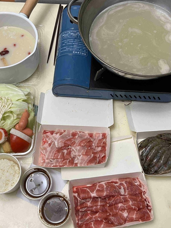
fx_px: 263
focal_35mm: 40
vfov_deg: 46.8
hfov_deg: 35.9
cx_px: 77
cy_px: 105
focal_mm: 5.7
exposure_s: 1/60
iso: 160
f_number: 1.5
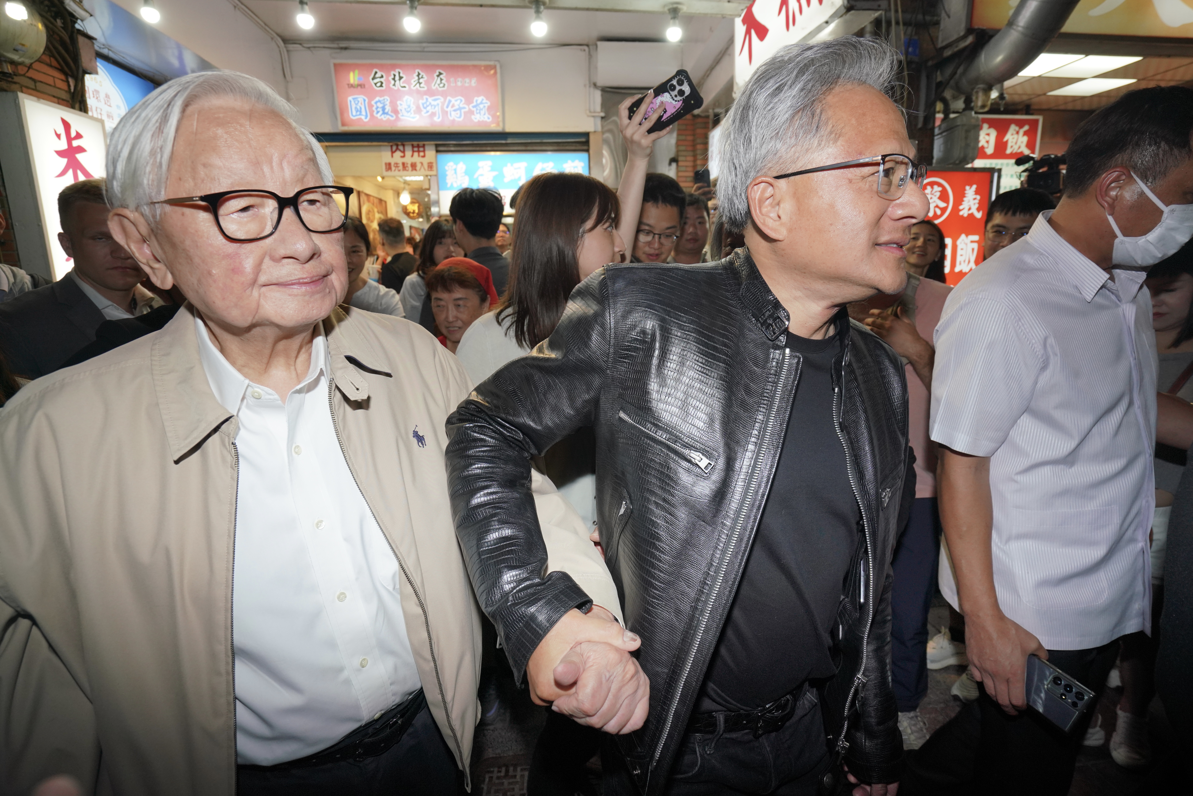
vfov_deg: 73.7
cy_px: 398
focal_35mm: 16
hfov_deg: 96.7
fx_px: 530
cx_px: 596
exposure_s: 1/160
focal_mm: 16
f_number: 5.6
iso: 1000
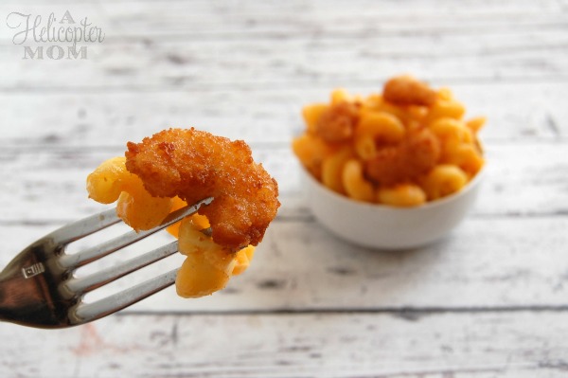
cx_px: 284
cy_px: 189
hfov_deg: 46.4
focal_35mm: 42
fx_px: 662
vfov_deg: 31.8
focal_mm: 28
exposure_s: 1/50
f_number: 7.1
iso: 200
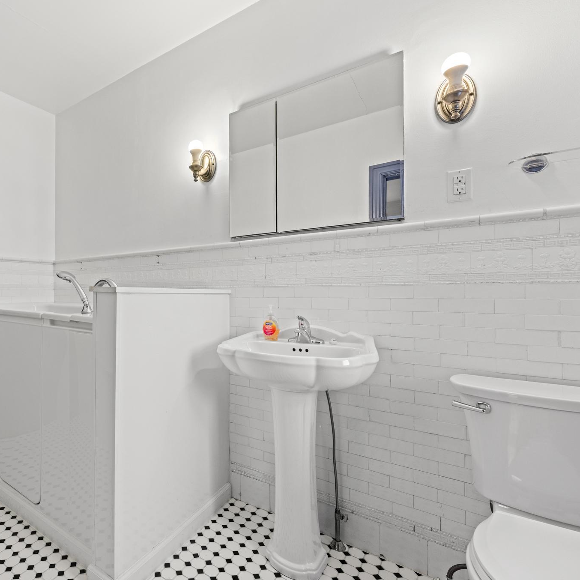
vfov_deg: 80.7
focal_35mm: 18
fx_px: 341
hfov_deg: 76.0
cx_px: 159
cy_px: 291
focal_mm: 14
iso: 800
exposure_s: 1/20
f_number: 5.6
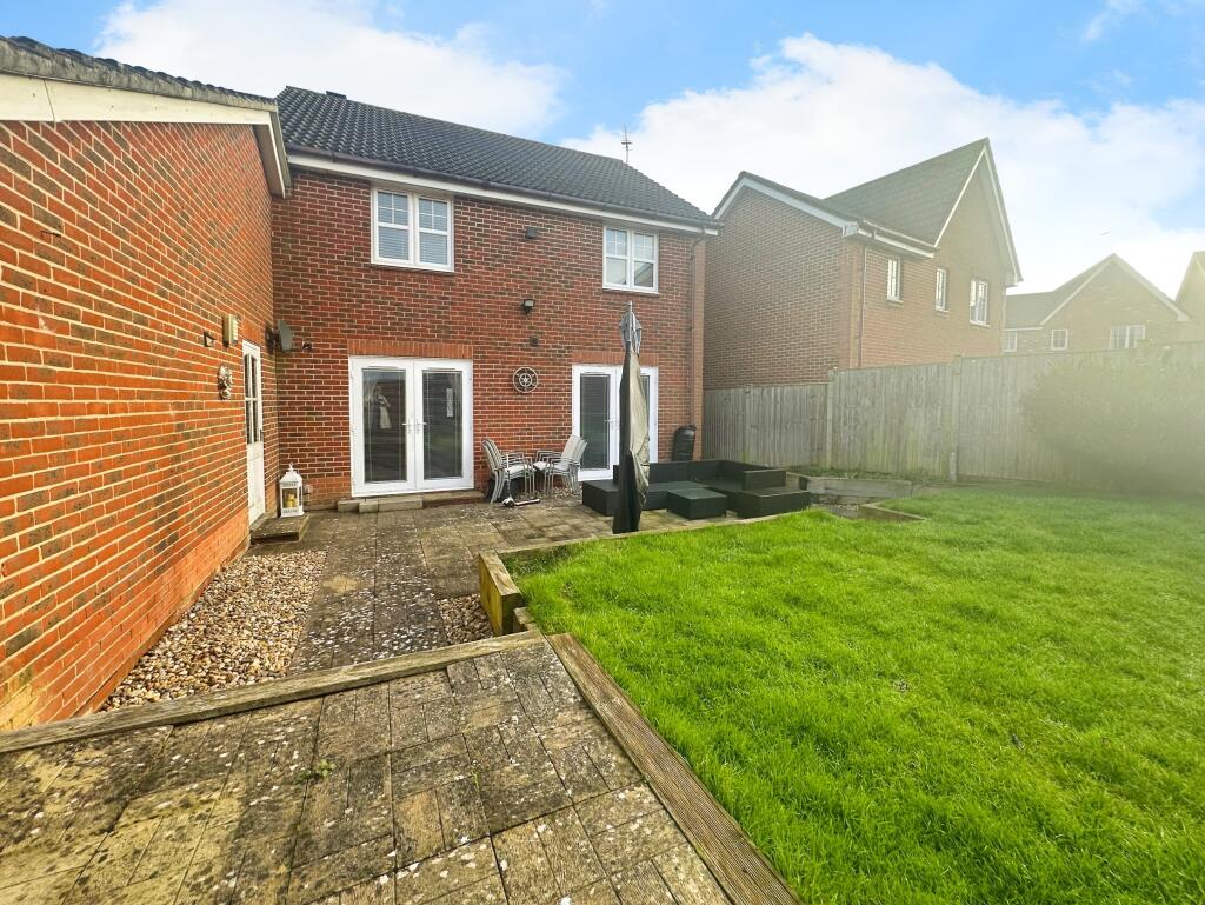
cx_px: 602
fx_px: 488
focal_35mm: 14
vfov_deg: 85.7
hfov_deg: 102.0
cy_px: 452
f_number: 2.2
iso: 40
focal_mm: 2.22
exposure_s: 1/243
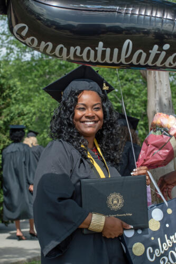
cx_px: 88
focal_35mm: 105
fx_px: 770
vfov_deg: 19.5
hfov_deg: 13.0
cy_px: 132
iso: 200
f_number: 8
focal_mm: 70
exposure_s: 1/350
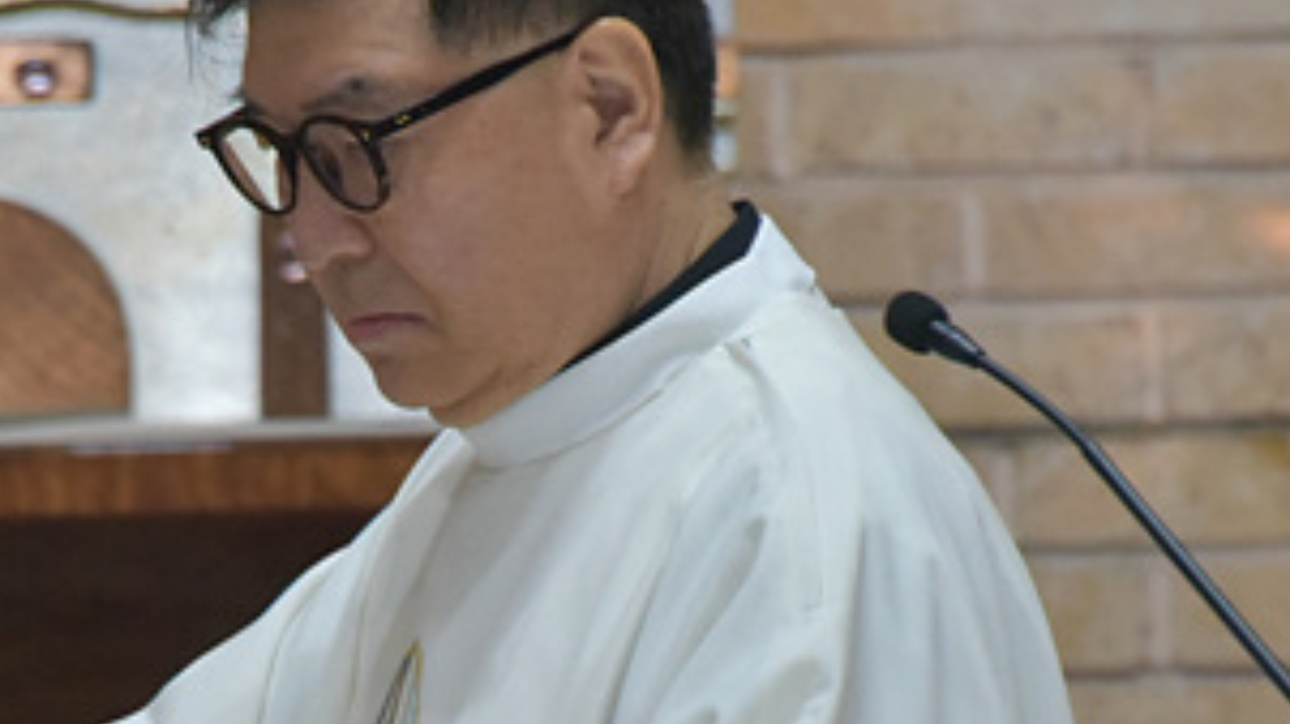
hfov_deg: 2.1
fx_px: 35729
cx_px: 266
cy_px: 722
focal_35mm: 1045
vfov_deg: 1.2
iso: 3600
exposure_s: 1/200
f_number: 5.6
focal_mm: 300
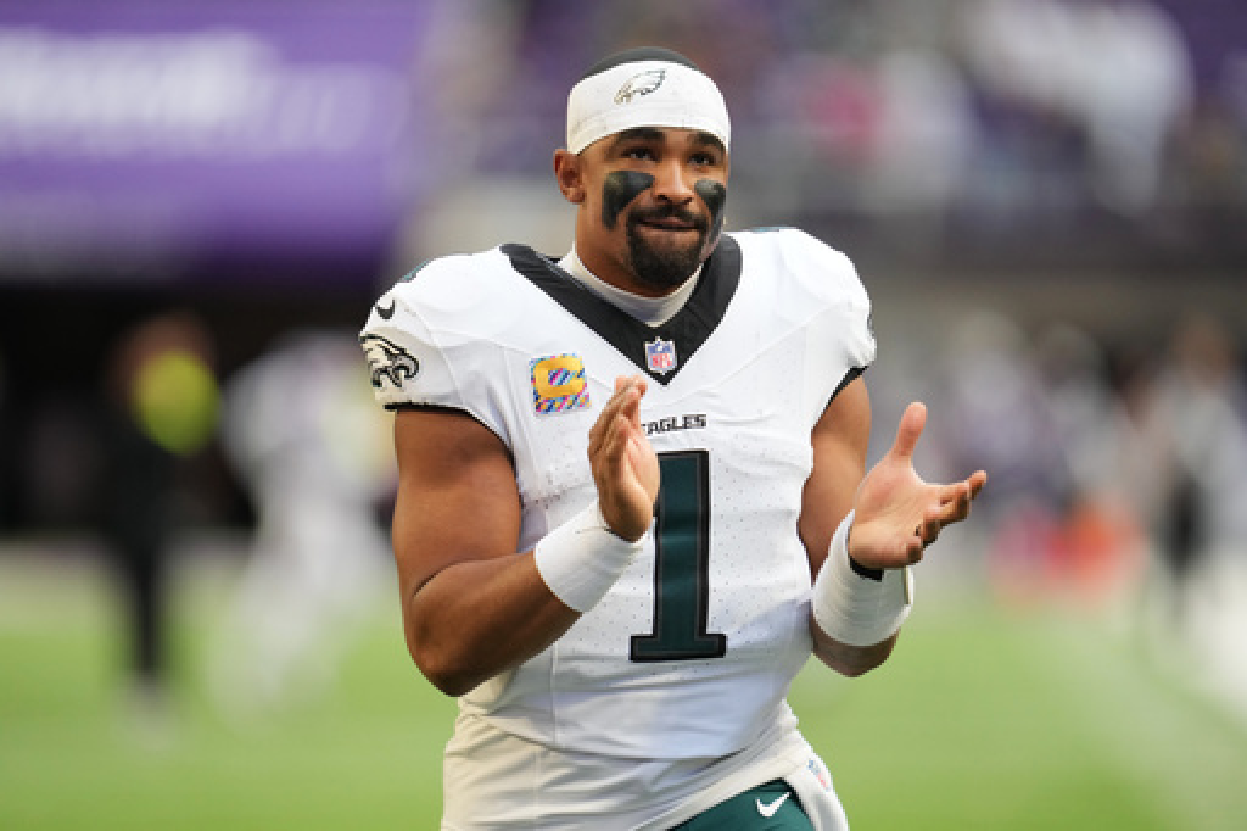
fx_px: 13850
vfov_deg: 3.4
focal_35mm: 400
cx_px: 624
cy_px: 416
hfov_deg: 5.2
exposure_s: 1/2000
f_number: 2.8
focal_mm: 400
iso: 2000
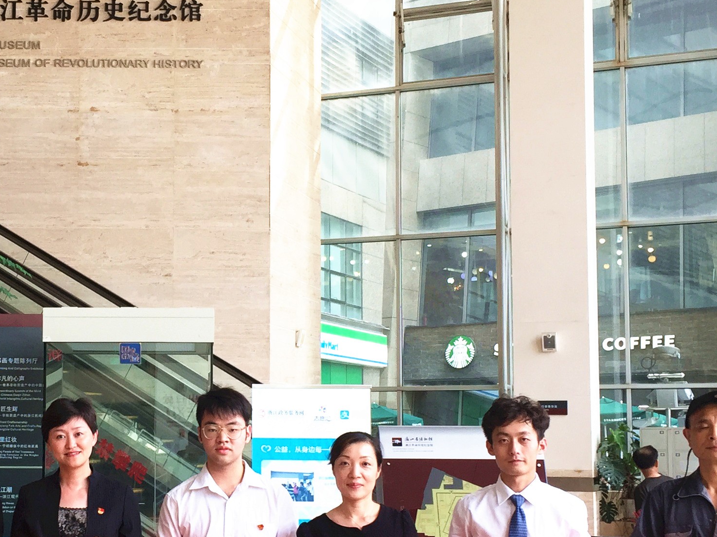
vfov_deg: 22.8
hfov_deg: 29.7
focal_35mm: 64
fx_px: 1326
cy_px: 354
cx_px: 172
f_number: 2.2
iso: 50
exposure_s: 1/100
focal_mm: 4.15
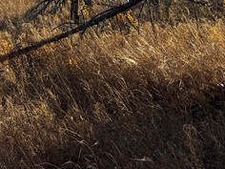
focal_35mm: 104
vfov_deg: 13.4
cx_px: -191
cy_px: -82
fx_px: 676
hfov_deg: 15.8
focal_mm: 6.76
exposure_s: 1/2415
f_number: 1.78
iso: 80
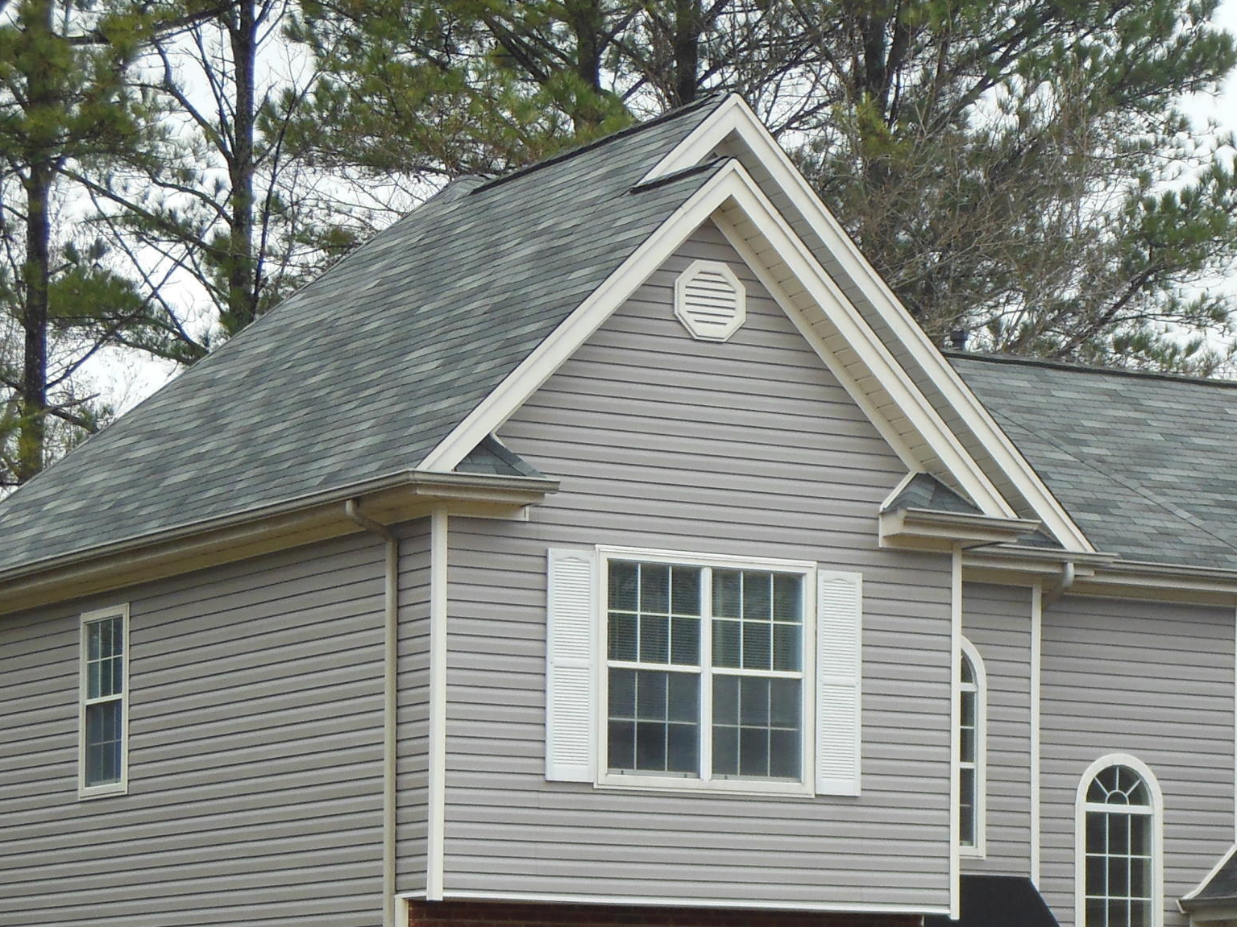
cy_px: 846
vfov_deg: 11.4
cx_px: 1051
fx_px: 4609
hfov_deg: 15.2
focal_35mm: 129
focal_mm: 11.7
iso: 160
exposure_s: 1/250
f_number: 4.3
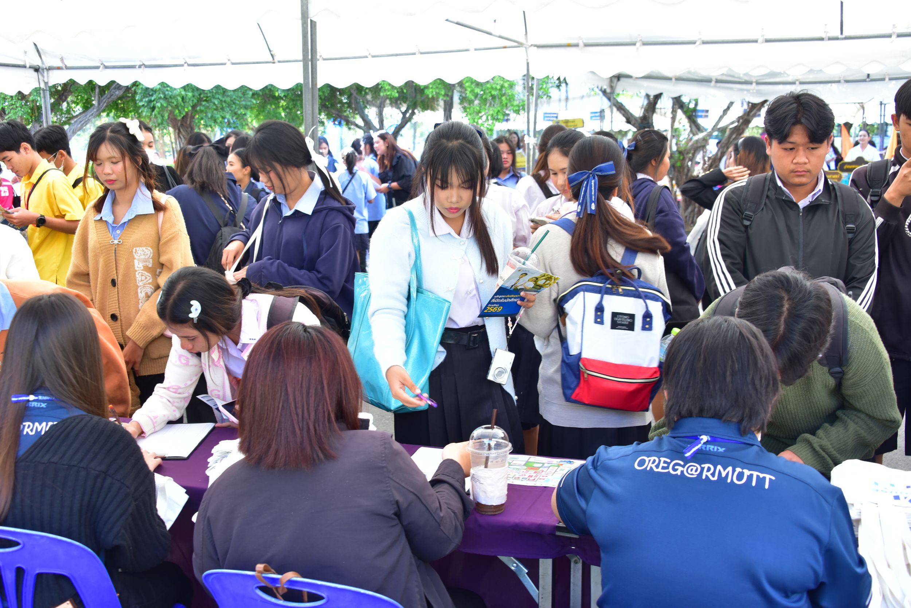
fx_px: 1013
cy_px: 304
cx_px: 456
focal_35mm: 40
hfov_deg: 48.4
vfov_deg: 33.4
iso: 500
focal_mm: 40
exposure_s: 1/125
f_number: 5.6
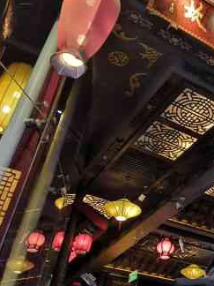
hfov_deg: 25.7
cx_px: 275
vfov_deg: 38.9
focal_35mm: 49
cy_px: 146
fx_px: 404
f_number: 2.2
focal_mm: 2.26
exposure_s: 1/50
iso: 320
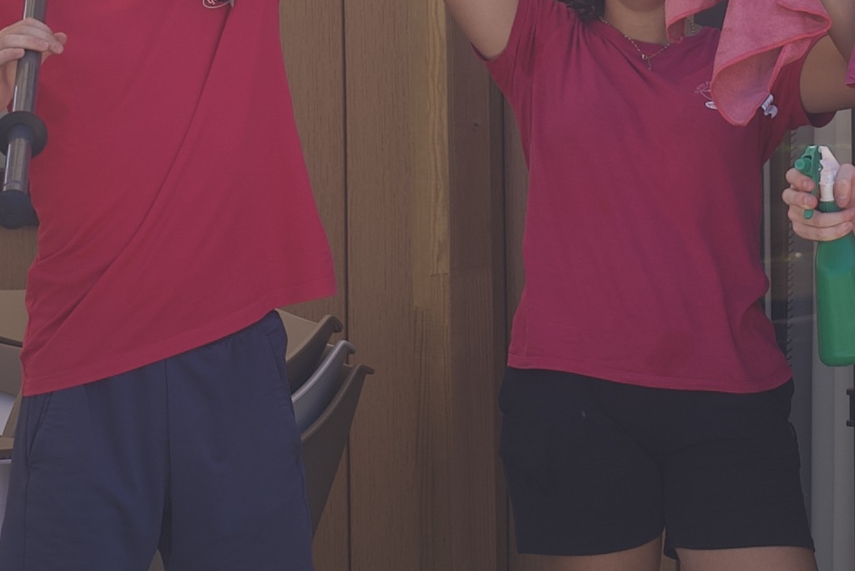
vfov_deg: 5.7
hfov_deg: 8.5
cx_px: 565
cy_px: 152
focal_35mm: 243
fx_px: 5774
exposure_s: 1/200
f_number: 4
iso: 80
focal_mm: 54
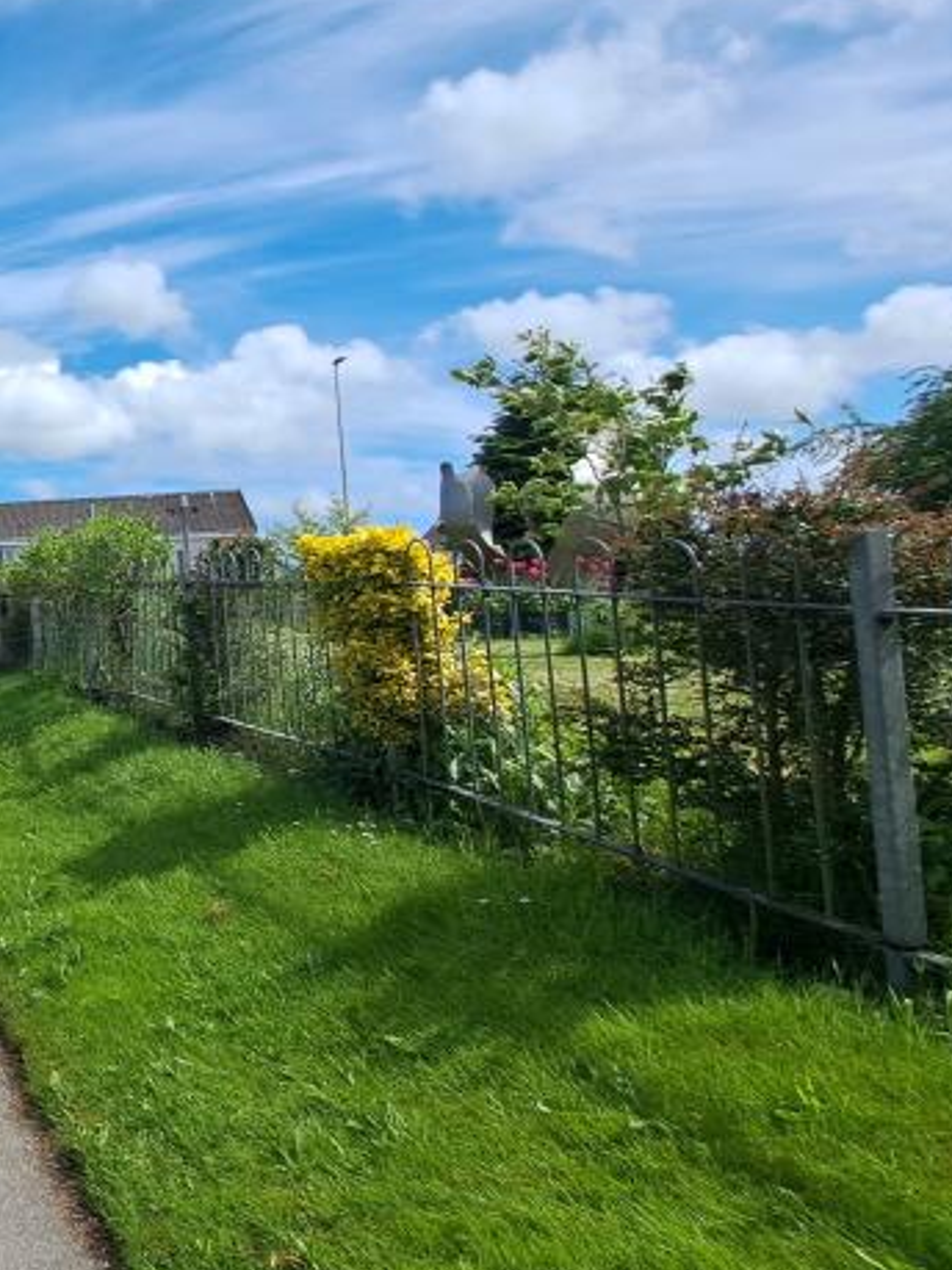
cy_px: 537
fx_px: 1064
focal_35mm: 29
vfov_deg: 61.4
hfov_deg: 31.2
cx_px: -401
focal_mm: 1.74
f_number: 2.2
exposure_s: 1/1370
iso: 50
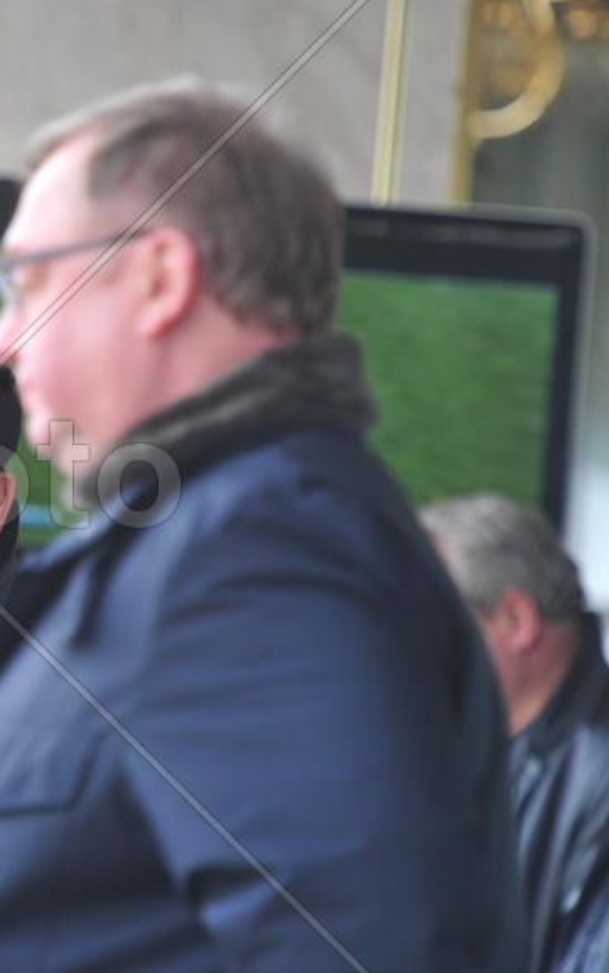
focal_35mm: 323
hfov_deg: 4.1
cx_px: -125
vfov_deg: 6.5
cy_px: 486
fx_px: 8571
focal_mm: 210
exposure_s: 1/400
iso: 1600
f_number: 4.8
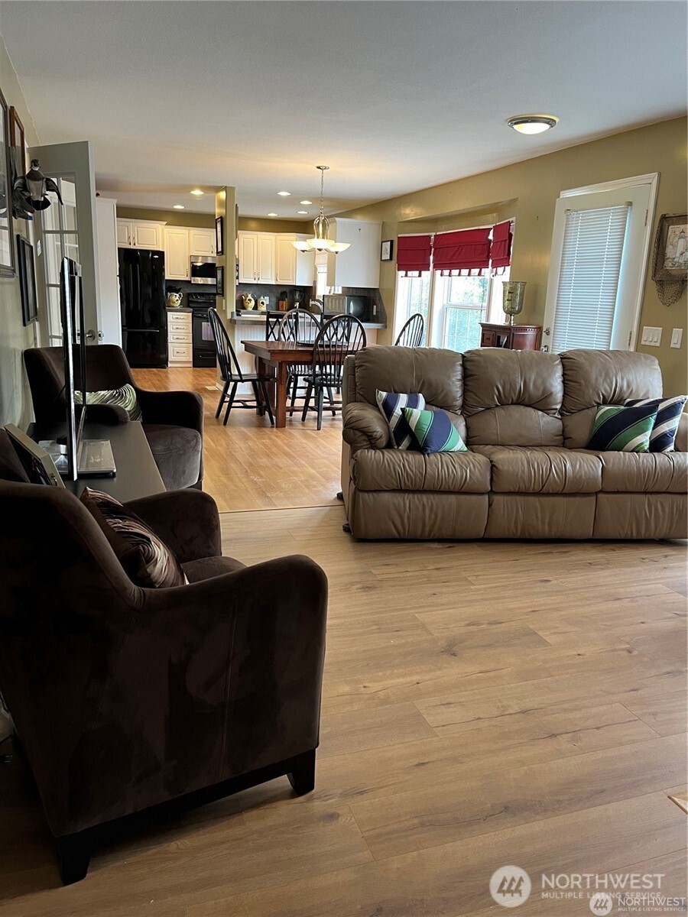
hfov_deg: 53.1
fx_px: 689
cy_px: 458
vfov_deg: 67.3
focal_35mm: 26
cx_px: 344
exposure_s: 1/60
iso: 160
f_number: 1.6
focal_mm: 5.1
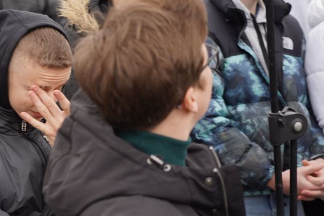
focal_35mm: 133
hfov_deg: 15.0
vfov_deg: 10.3
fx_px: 1197
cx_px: -35
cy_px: 36
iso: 125
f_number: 4
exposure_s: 1/100
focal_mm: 59
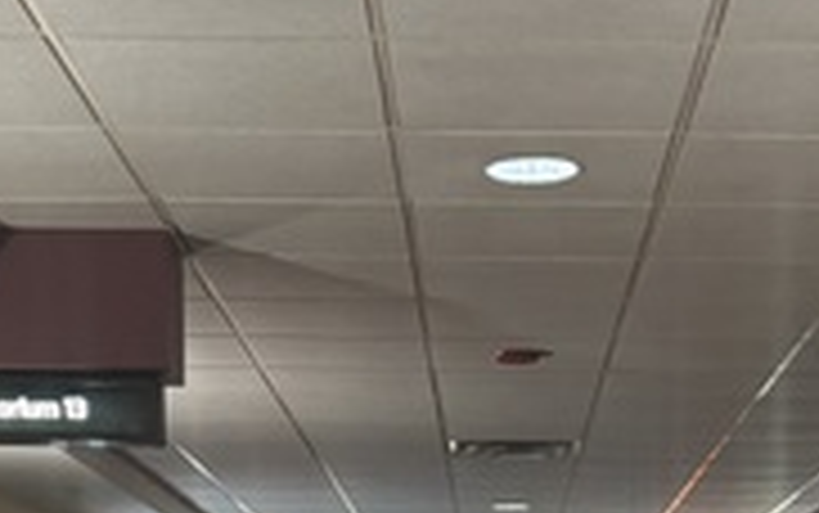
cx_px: 518
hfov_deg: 21.4
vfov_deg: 12.3
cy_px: 945
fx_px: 2166
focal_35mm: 97
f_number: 1.6
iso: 640
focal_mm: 5.96
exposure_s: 1/30
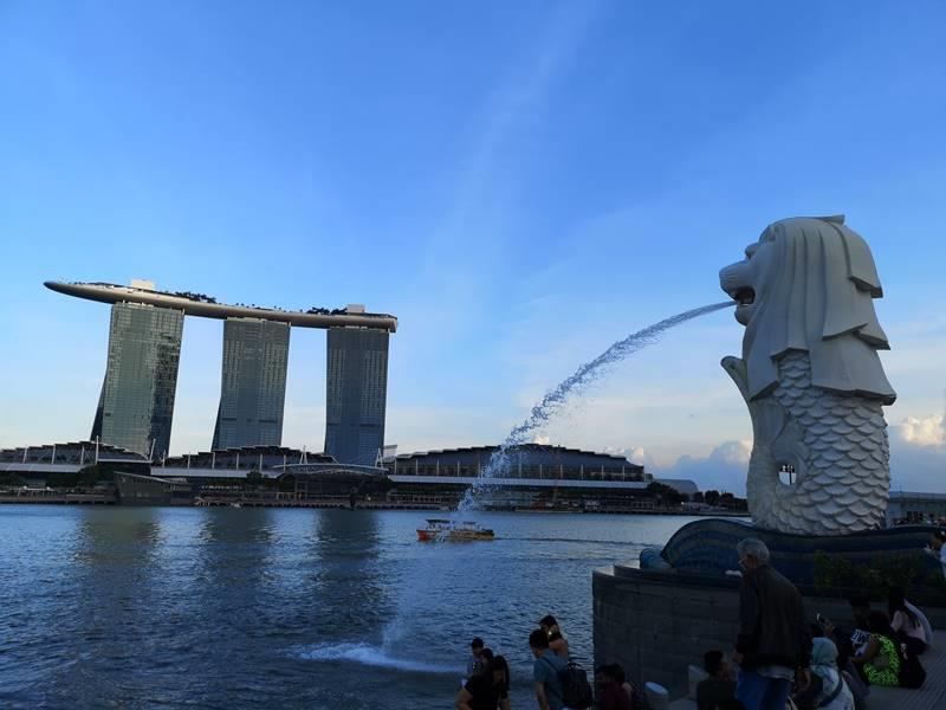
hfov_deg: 65.3
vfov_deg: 51.4
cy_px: 355
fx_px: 738
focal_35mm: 27
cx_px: 473
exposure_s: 1/752
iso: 50
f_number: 1.8
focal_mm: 3.95
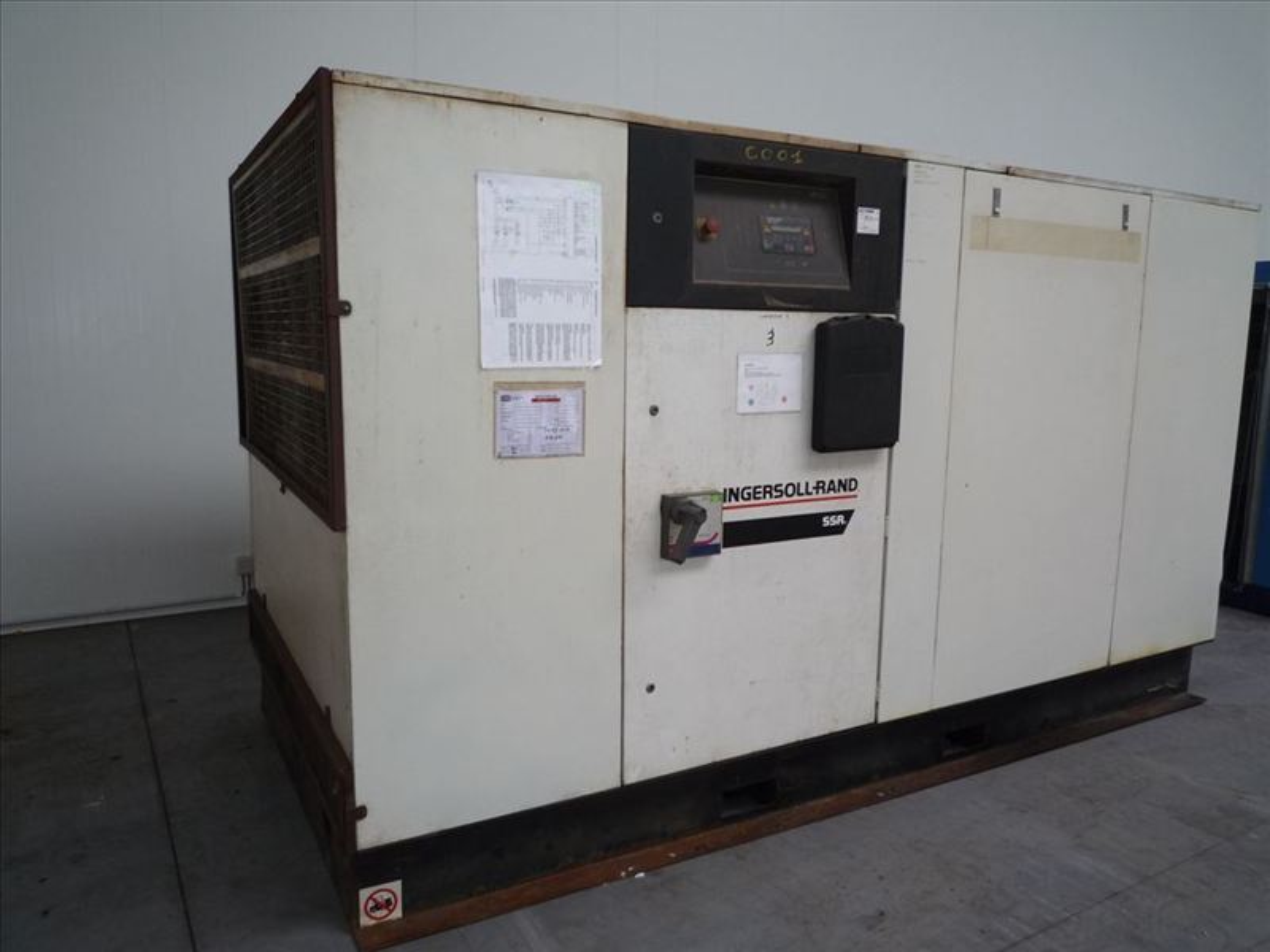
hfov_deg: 69.4
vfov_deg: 54.9
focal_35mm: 25
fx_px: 917
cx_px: 635
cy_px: 476
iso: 100
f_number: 2.8
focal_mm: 4.4
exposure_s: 1/30
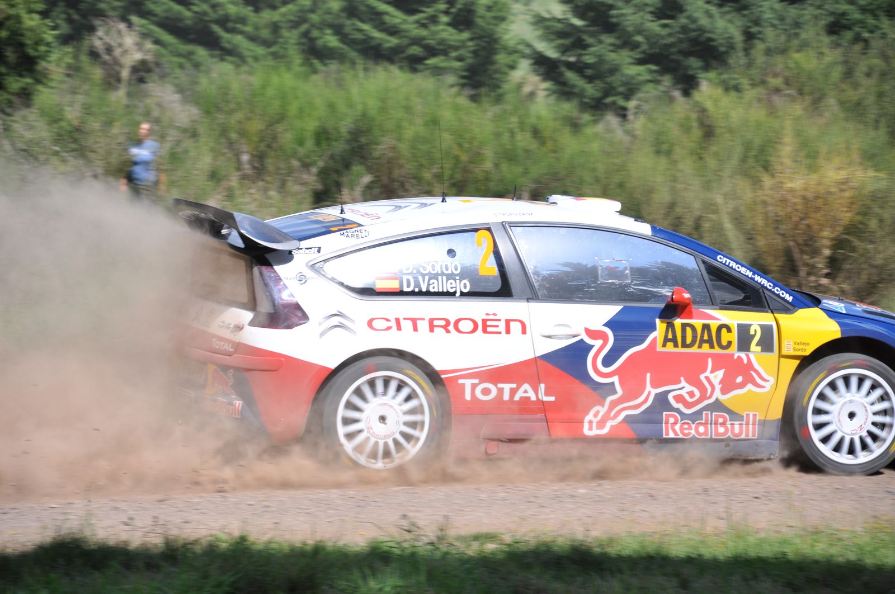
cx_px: 448
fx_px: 3910
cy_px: 297
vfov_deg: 8.7
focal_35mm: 158
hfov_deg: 13.1
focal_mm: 105
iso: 200
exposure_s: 1/800
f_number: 7.1
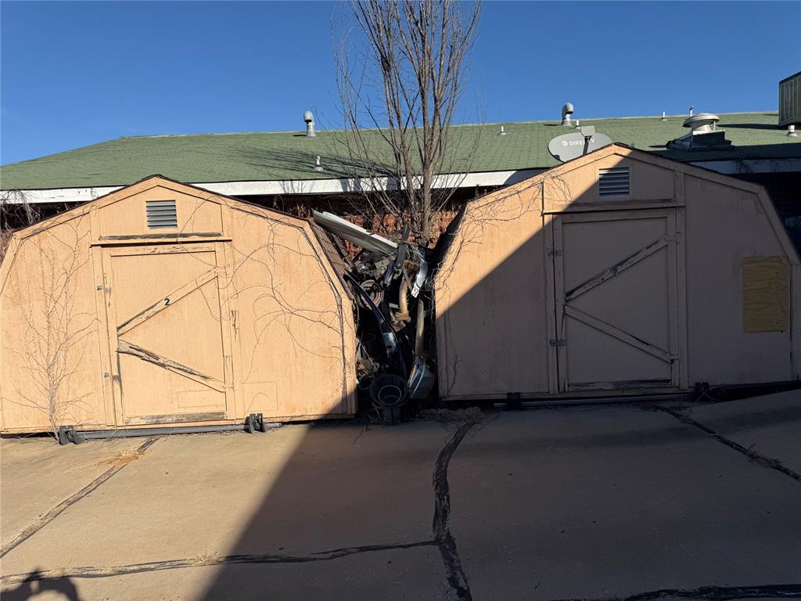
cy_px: 300
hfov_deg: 71.6
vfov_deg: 56.8
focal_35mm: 24
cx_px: 400
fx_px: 555
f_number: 1.78
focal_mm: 6.76
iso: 80
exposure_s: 1/7353
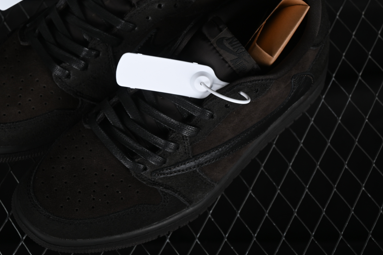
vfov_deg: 12.4
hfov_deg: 18.6
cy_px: 92
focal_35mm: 110
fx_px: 1170
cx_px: 143
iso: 160
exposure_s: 1/200
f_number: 6.3
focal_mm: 50
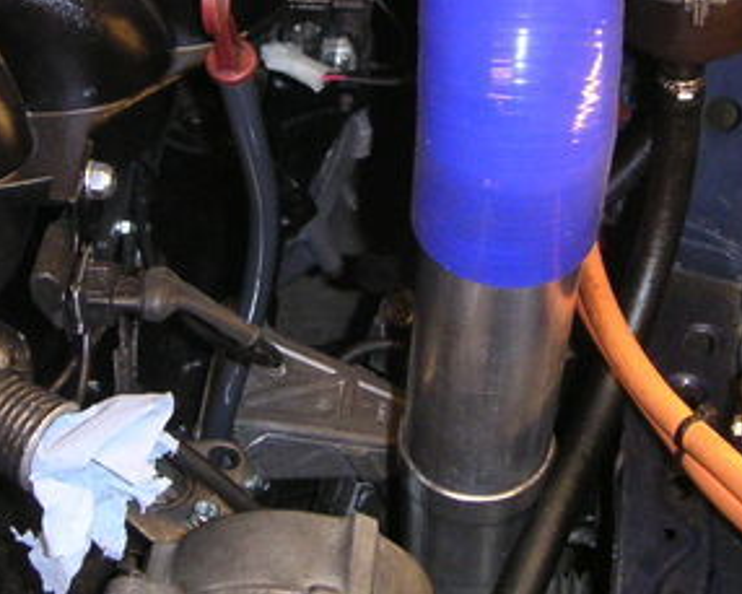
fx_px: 1823
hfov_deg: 23.0
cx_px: 353
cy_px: 220
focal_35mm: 83
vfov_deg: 18.5
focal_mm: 6
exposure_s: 1/45
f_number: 2.8
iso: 160
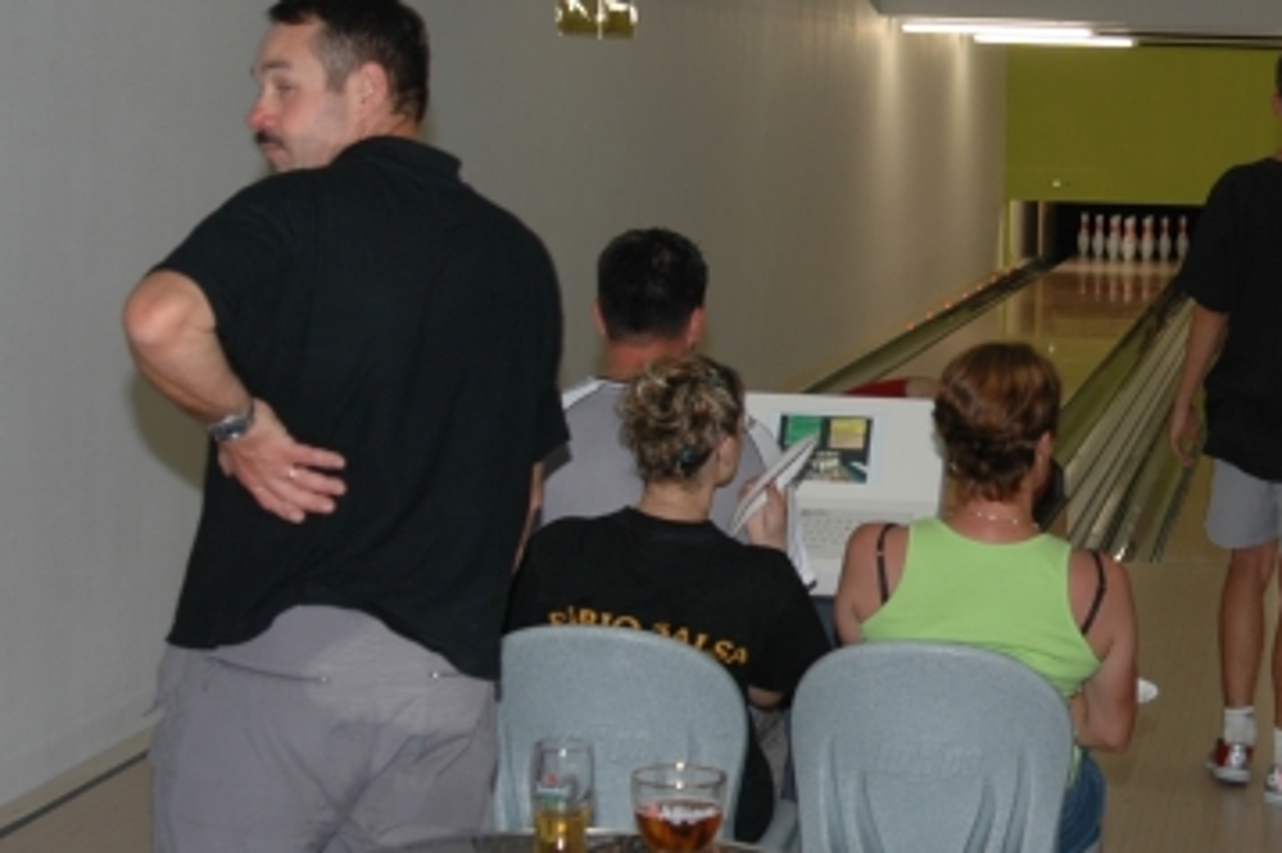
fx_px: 3131
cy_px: 220
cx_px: 1103
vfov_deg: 15.4
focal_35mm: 88
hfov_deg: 22.7
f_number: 4
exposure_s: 1/60
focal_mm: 28
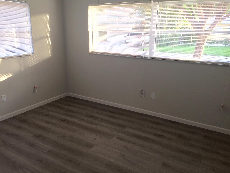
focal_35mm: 29
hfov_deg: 61.7
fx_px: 193
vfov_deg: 48.2
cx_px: 115
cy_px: 86
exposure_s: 1/40
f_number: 2.2
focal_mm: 4.15
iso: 32
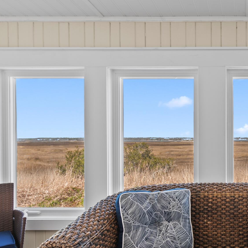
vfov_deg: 48.1
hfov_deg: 42.0
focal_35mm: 34
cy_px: 151
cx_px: 248
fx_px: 276
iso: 100
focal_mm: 10
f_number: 4.5
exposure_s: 1/25
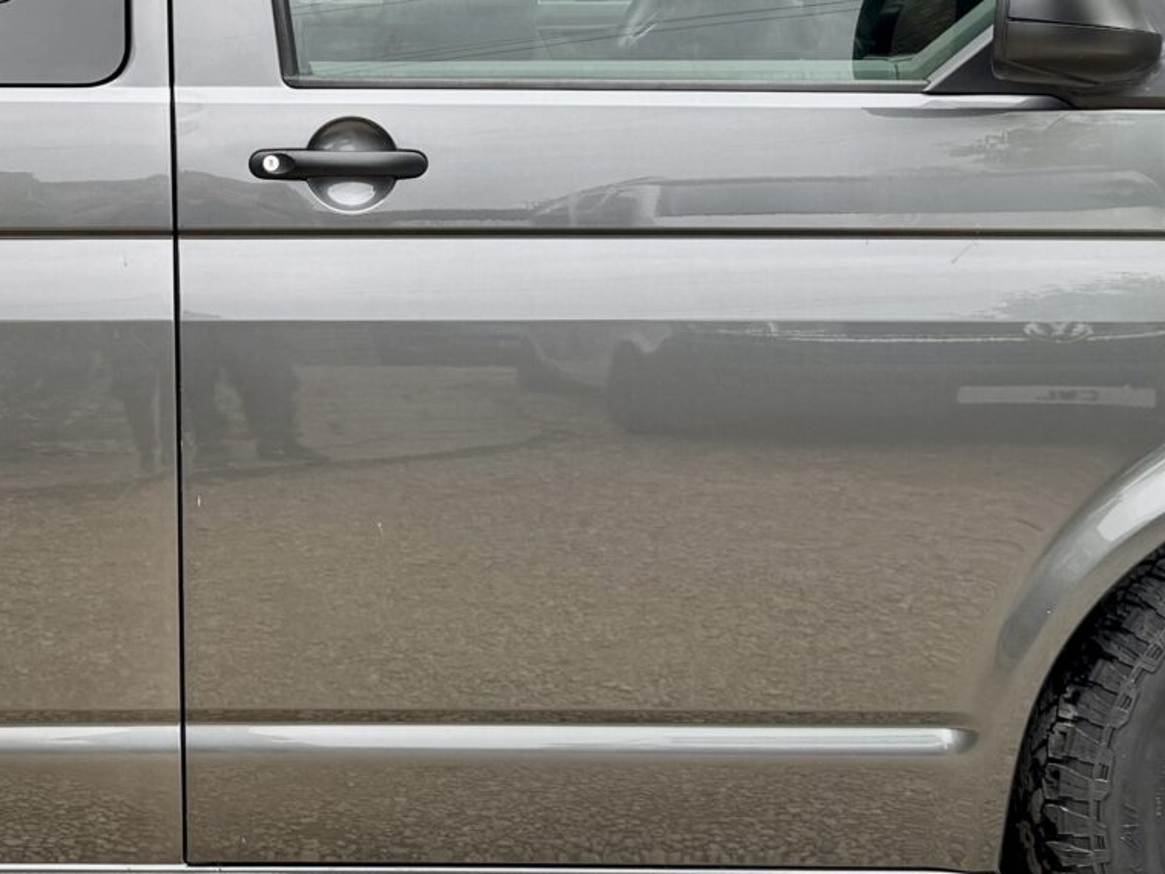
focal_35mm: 81
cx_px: 38
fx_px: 2726
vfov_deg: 18.0
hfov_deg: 23.3
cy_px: 123
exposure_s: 1/204
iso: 64
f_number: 1.78
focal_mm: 6.76
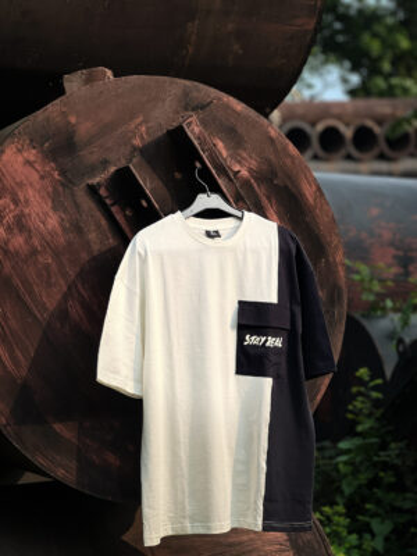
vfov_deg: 25.3
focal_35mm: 77
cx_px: 208
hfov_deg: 19.1
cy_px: 278
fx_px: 1237
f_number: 2.8
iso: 32
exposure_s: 1/560
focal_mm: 9
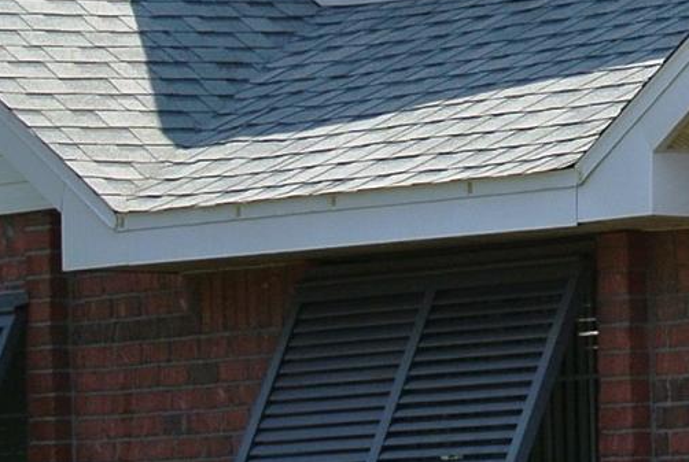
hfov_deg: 4.3
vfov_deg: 3.0
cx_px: 1414
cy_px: -108
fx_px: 8956
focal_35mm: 467
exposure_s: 1/640
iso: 100
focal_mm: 30
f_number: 4.5
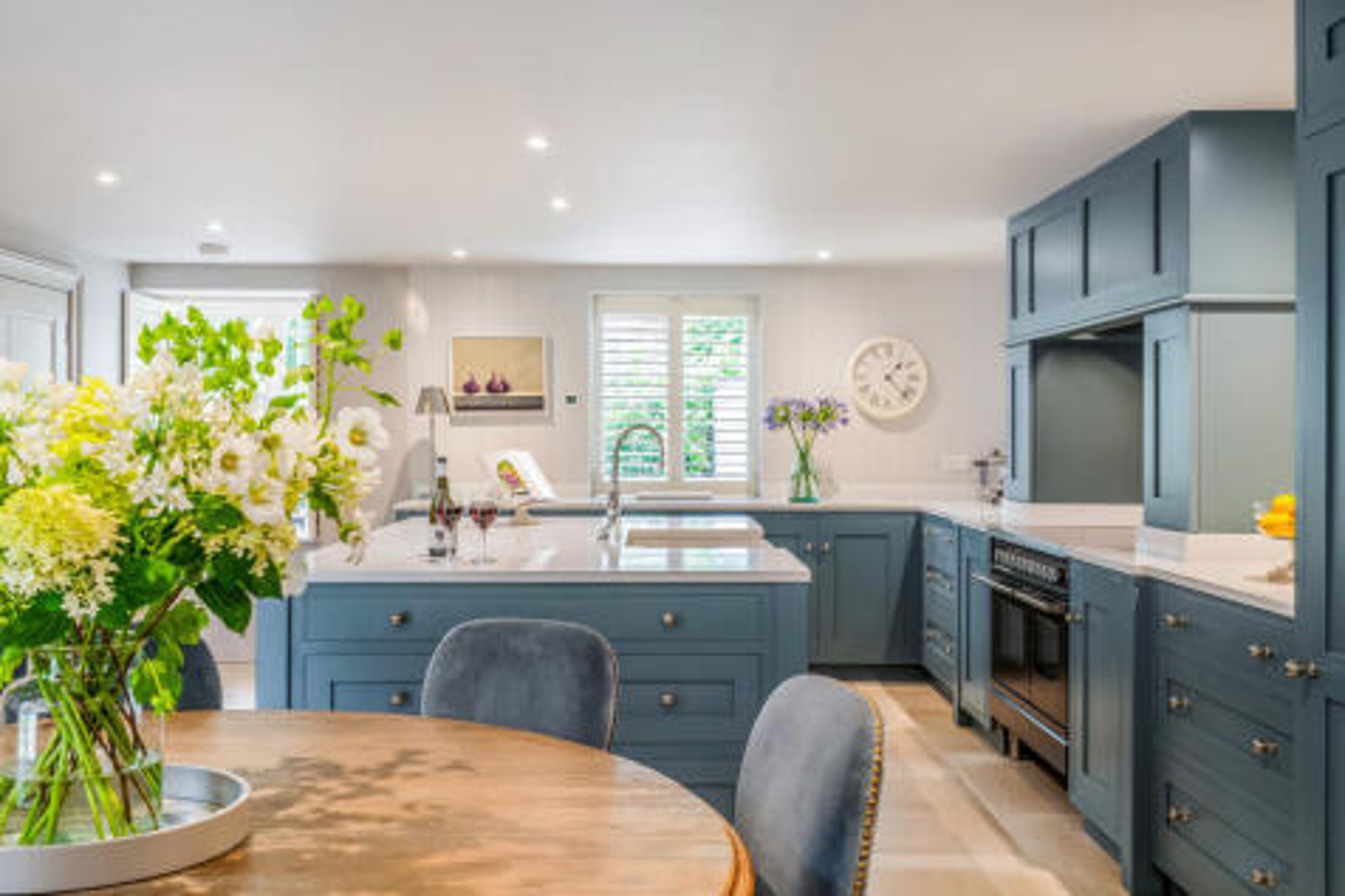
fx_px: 1307
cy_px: 448
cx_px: 672
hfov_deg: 54.5
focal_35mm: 35
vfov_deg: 37.8
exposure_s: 1/1.67
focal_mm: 35
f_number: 10
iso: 100
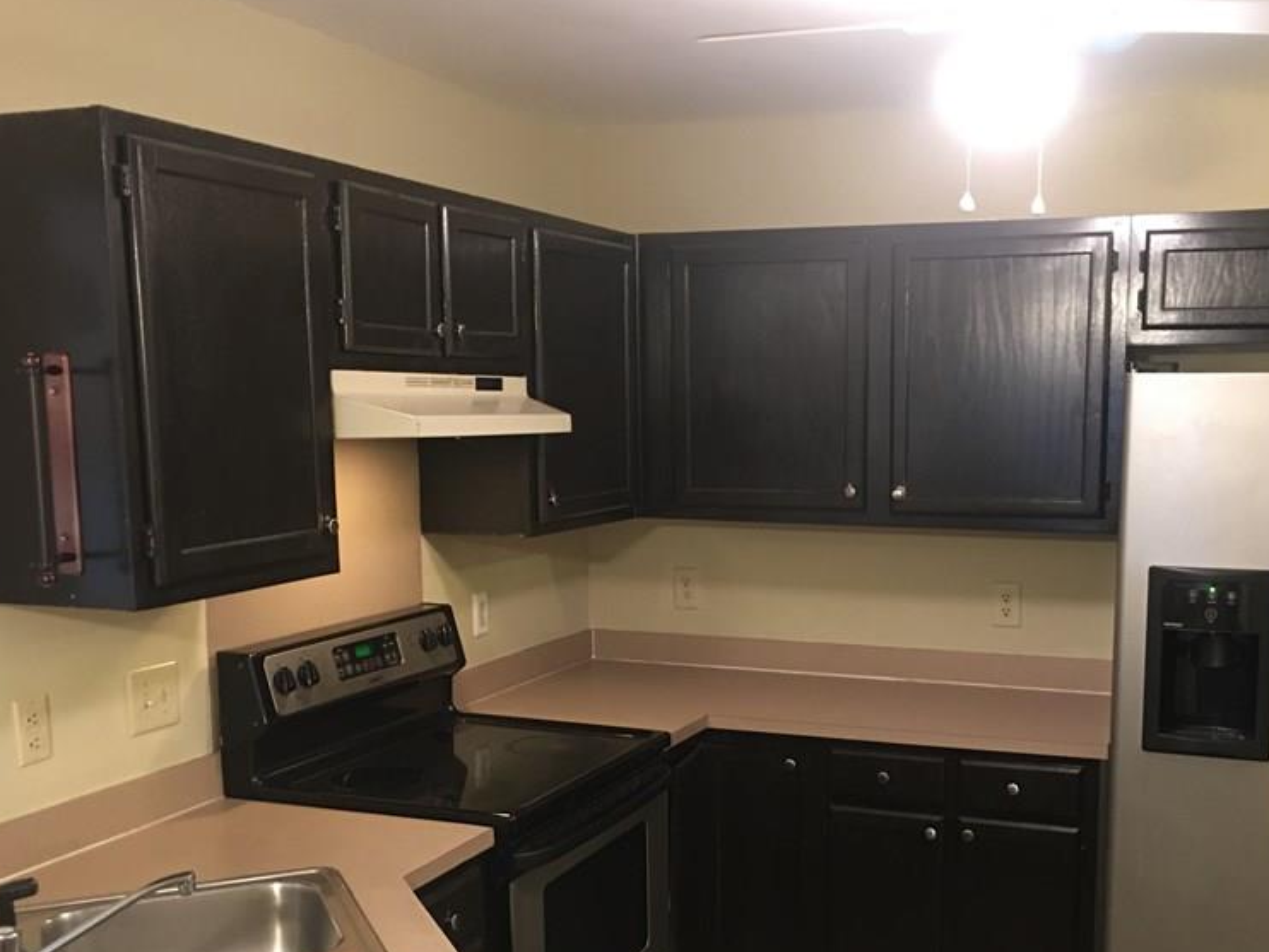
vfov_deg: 35.7
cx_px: 766
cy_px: 617
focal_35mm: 40
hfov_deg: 46.5
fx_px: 1467
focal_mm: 4.15
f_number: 2.2
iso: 100
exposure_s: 1/4
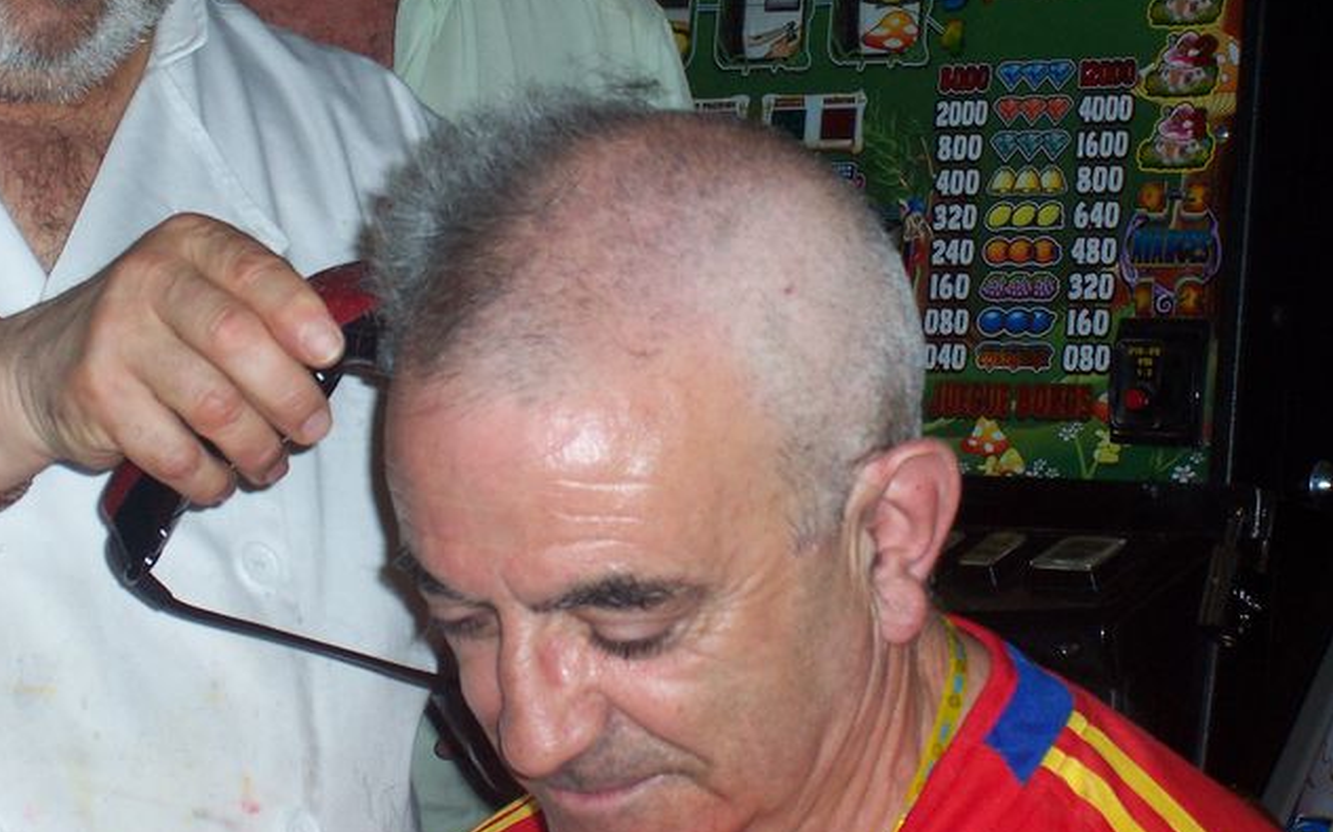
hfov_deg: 17.5
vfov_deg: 11.0
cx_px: 663
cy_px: 390
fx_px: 4321
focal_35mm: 119
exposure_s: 1/90
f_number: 4.8
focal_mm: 16.8
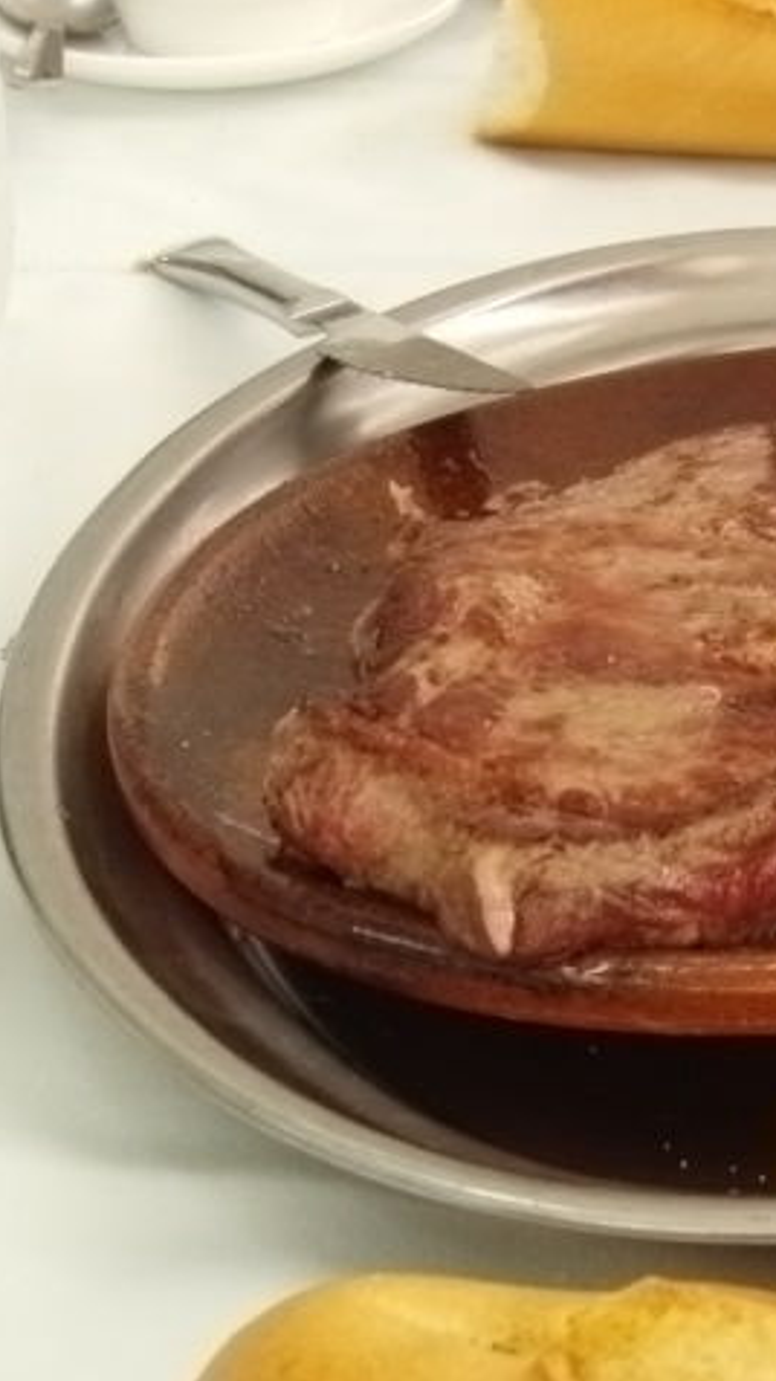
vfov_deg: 18.3
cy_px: 689
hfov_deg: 10.2
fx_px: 4284
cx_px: 817
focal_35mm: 117
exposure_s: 1/60
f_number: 4.6
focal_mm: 13.6
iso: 400
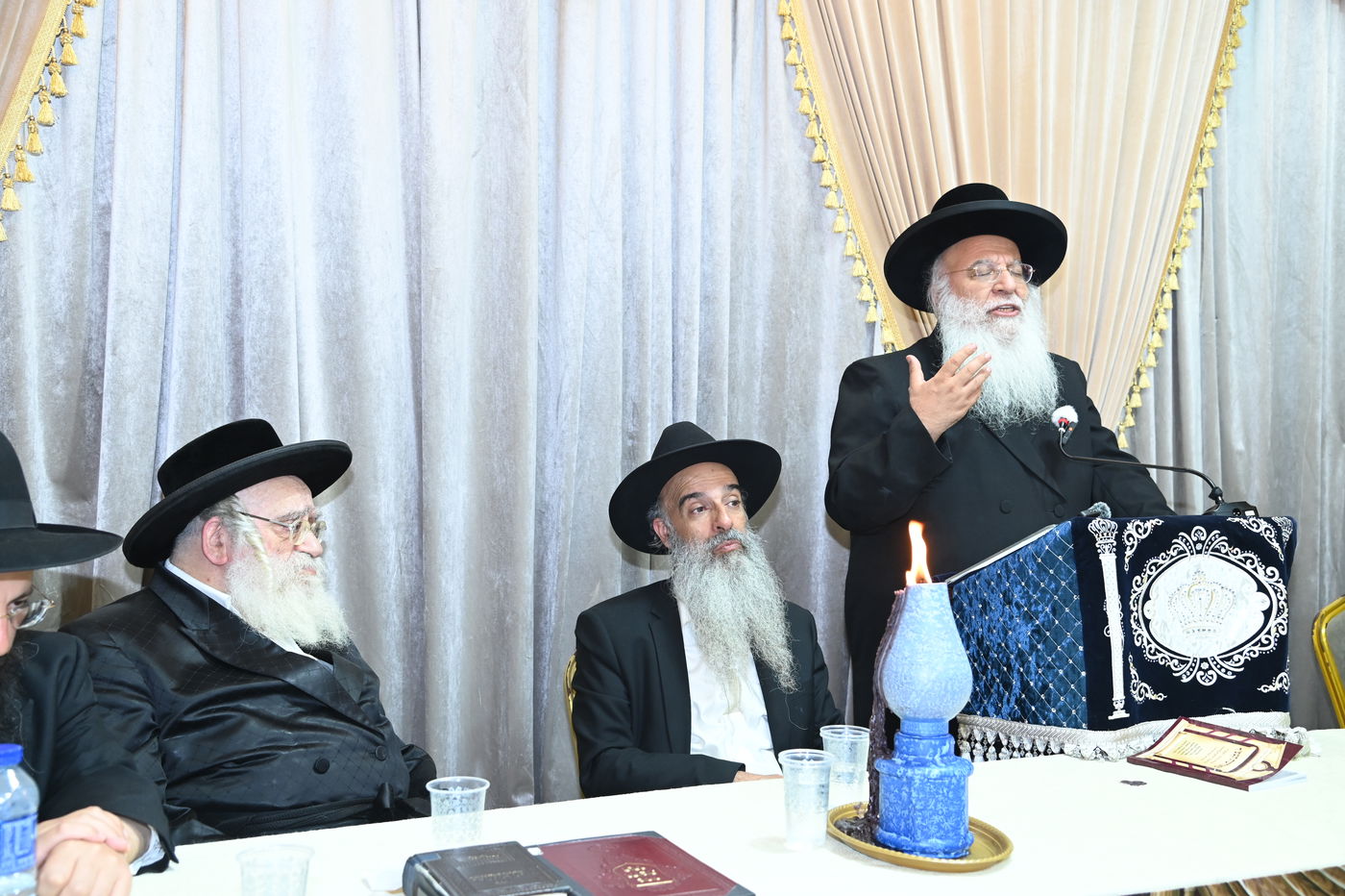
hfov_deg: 50.7
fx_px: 1419
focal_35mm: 38
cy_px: 448
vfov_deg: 35.0
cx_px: 672
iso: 1600
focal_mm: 38
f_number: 5
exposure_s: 1/160
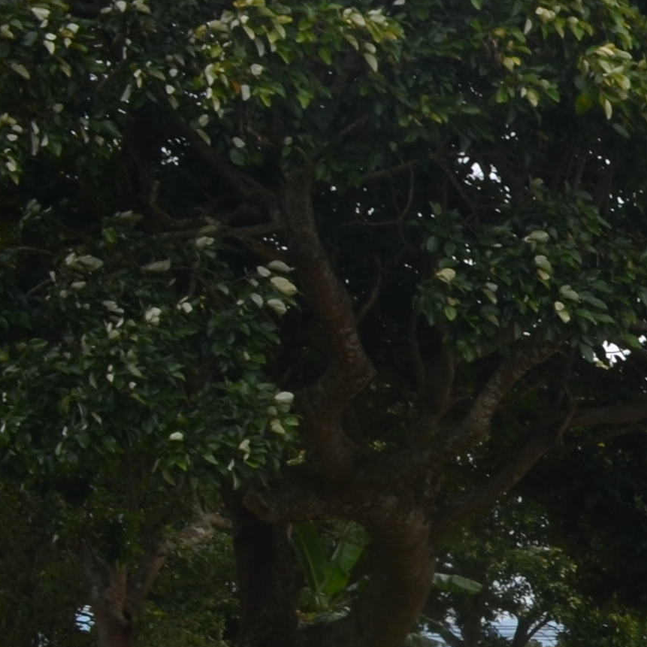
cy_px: 748
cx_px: 1426
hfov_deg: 11.5
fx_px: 2770
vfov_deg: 13.0
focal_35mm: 131
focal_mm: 18
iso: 100
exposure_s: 1/200
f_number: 10
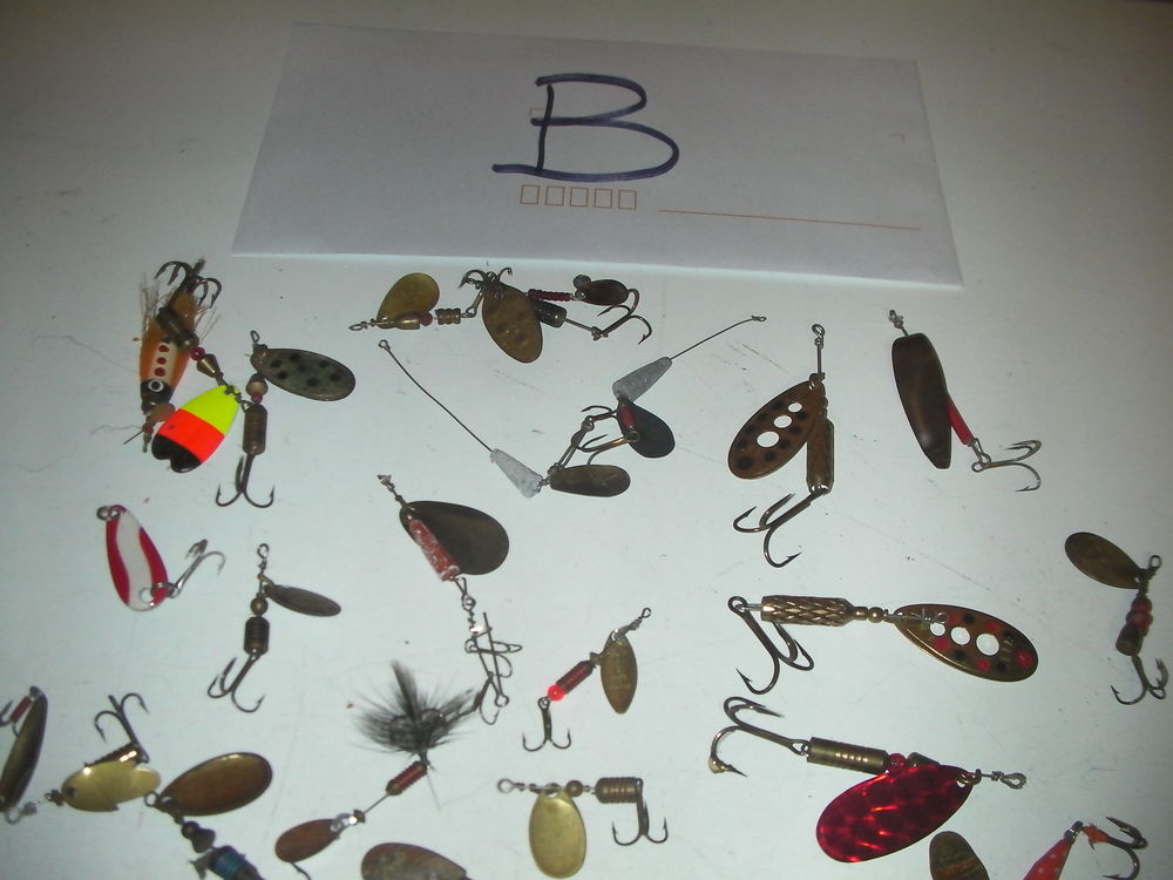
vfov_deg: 37.7
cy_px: 440
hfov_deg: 49.0
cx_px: 586
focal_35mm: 38
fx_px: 1288
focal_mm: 6.3
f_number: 3.5
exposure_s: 1/30
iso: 200
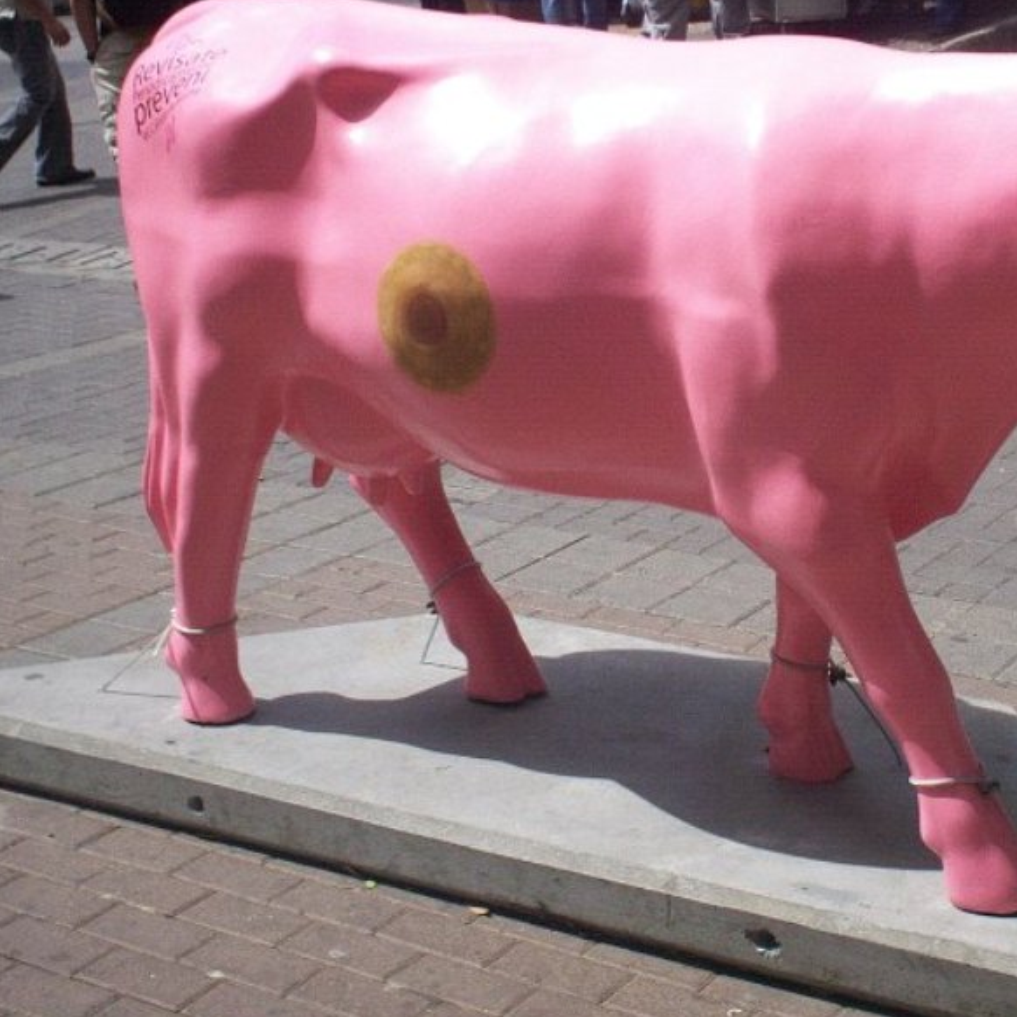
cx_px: 798
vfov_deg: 27.0
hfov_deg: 26.8
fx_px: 2094
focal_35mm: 63
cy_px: 273
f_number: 4.5
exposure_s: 1/646
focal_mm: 6
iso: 100
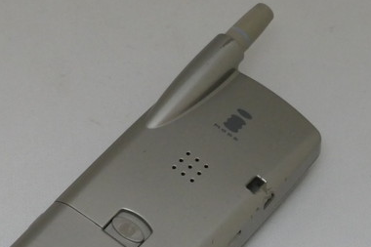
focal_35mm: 166
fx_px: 1710
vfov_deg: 8.2
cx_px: 97
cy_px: 236
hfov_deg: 12.4
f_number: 4.5
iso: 1600
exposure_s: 1/80
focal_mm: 23.1
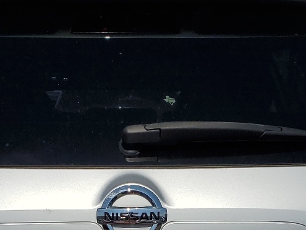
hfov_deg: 23.3
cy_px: 285
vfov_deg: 16.7
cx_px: 137
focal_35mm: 84
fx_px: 742
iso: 51
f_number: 1.5
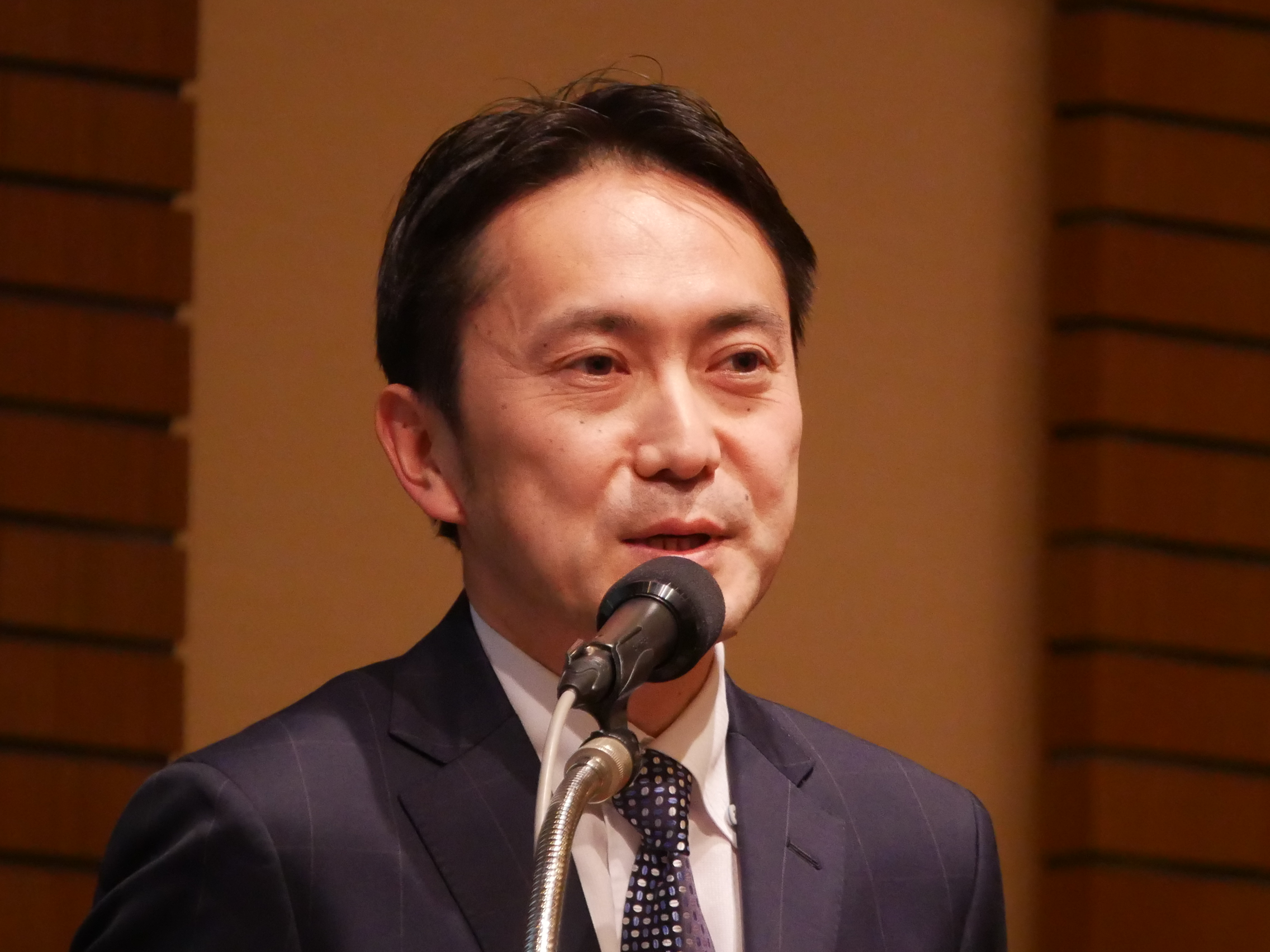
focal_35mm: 532
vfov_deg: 2.8
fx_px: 19518
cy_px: 476
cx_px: 635
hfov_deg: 3.7
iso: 3200
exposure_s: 1/125
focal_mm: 175
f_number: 5.6
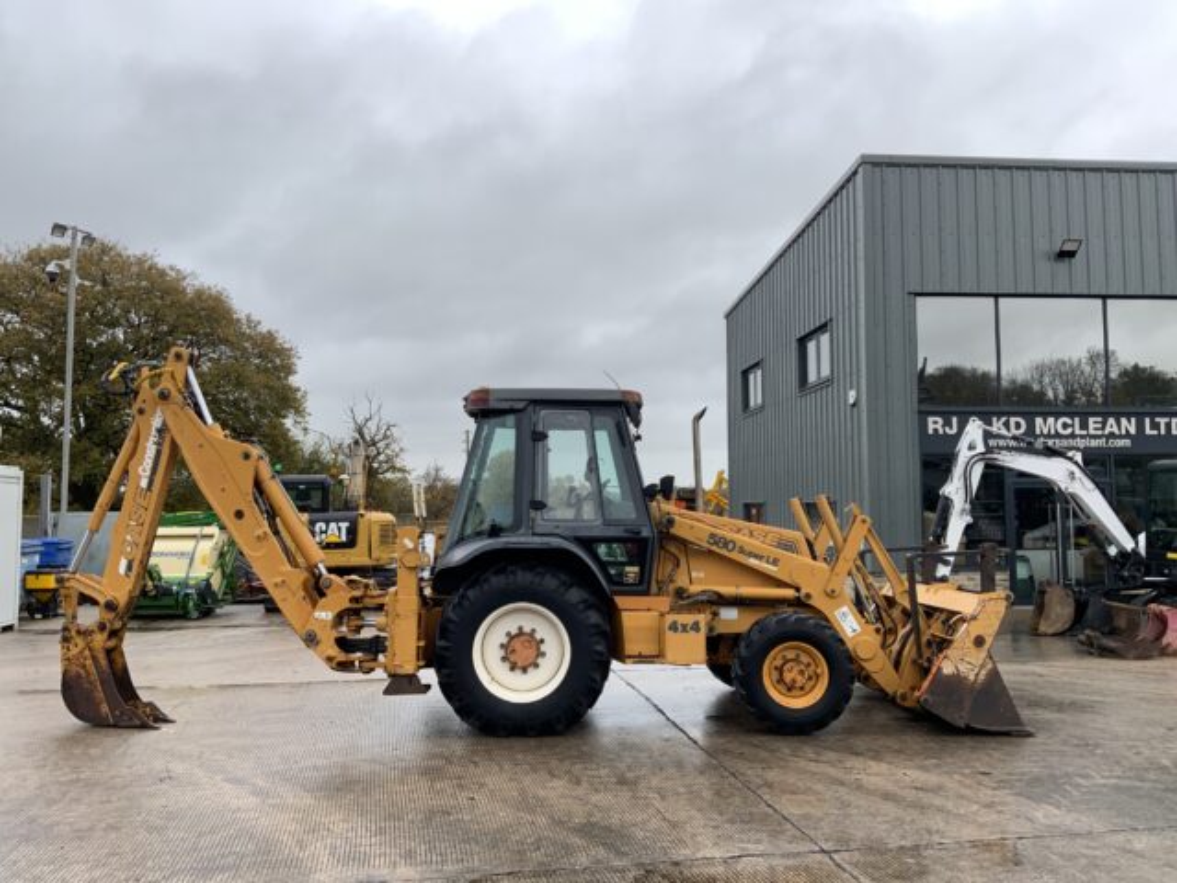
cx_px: 588
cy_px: 442
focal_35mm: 29
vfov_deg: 48.2
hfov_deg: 61.7
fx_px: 986
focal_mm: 3
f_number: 1.8
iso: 32
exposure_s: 1/122
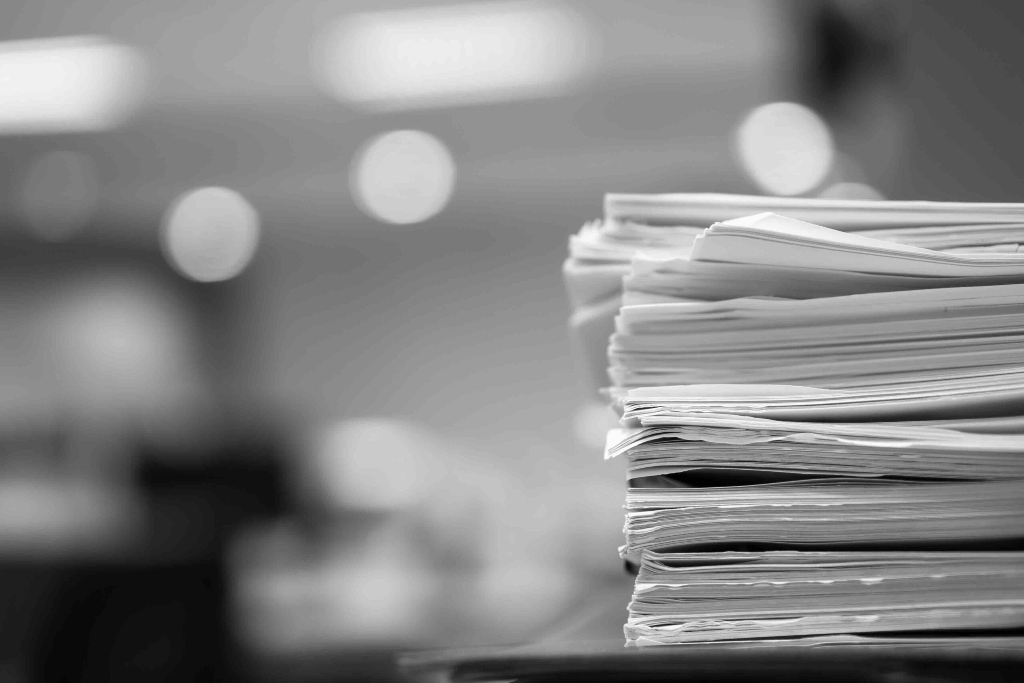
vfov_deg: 26.0
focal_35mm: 52
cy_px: 342
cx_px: 512
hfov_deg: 38.2
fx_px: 1479
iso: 100
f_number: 1.8
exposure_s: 1/40
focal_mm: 35
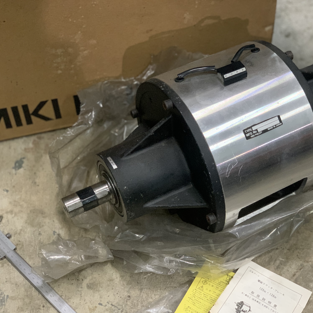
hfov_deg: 27.6
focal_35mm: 62
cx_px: 201
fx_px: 634
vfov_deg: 27.7
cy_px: 157
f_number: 2.4
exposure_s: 1/25
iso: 640
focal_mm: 6
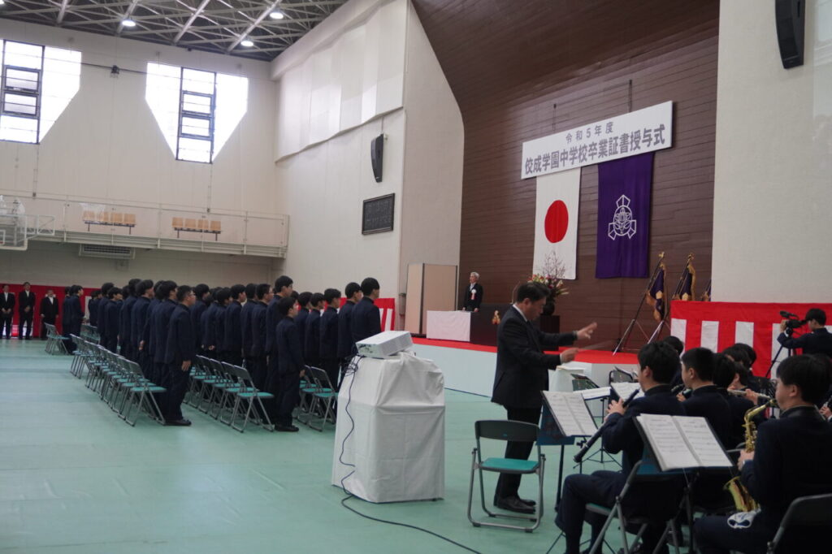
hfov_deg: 49.6
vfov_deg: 34.2
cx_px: 416
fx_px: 901
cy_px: 277
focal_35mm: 39
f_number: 4.5
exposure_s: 1/160
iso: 1000
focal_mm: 26
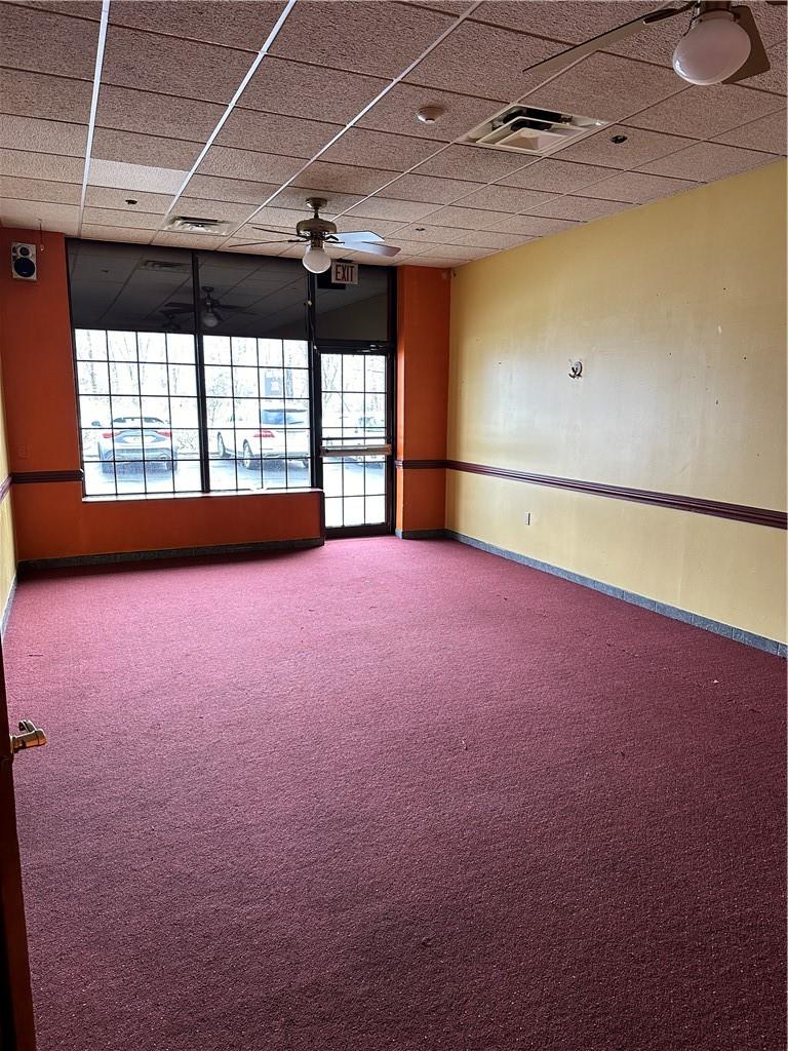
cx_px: 394
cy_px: 526
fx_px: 728
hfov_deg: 56.8
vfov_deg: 71.6
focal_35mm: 24
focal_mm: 6.86
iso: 250
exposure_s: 1/96
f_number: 1.78
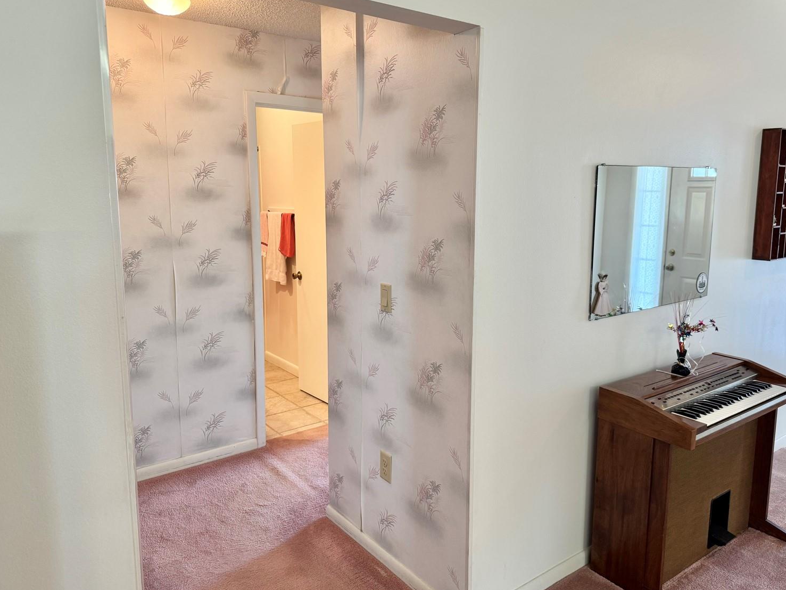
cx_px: 413
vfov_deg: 53.0
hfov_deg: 67.3
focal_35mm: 26
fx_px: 590
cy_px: 278
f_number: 1.78
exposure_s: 1/60
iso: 160
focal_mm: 6.76
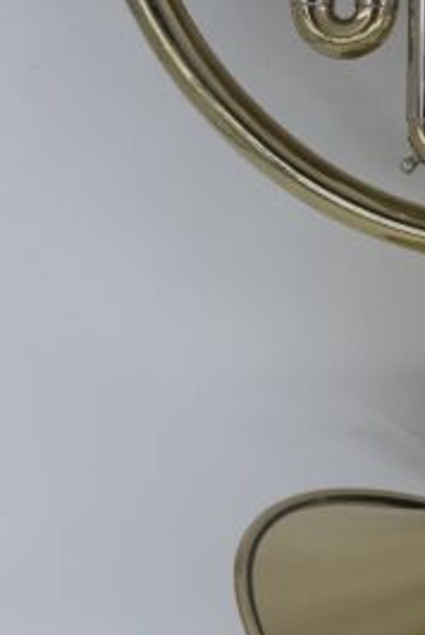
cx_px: 547
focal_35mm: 75
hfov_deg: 17.2
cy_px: 191
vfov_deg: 26.7
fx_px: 1325
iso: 80
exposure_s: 1/2000
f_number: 1.78
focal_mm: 6.76
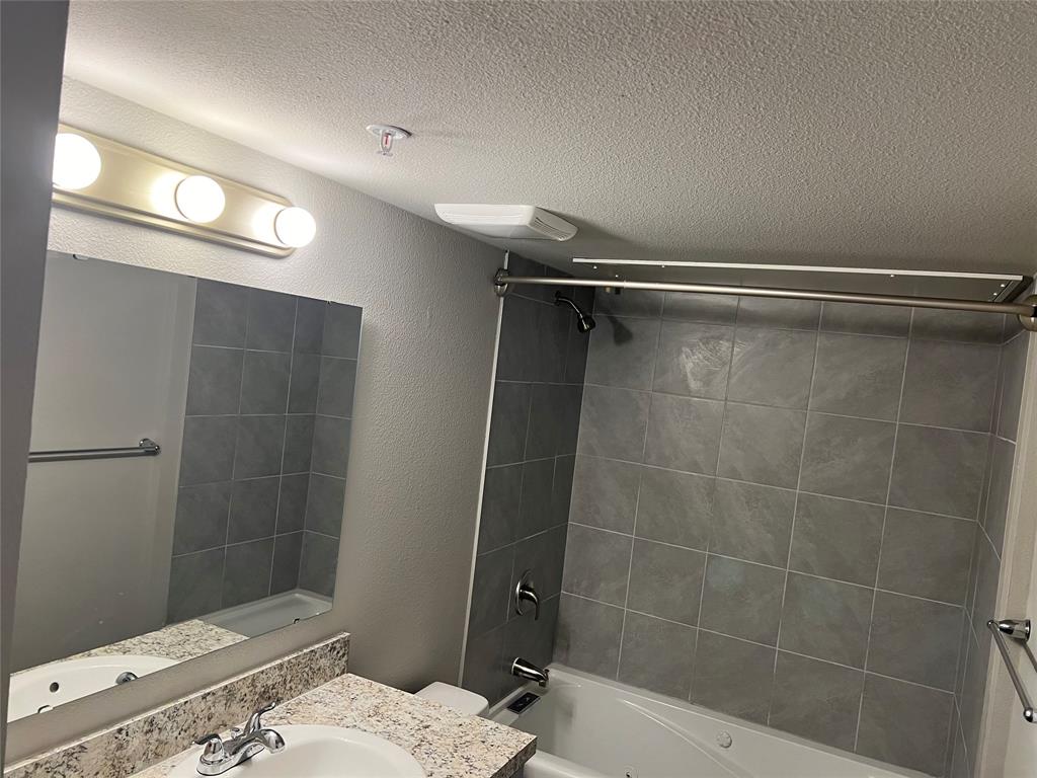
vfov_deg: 53.1
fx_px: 779
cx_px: 518
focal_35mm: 26
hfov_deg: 67.3
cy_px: 389
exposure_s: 1/60
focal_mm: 5.7
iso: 80
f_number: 1.5
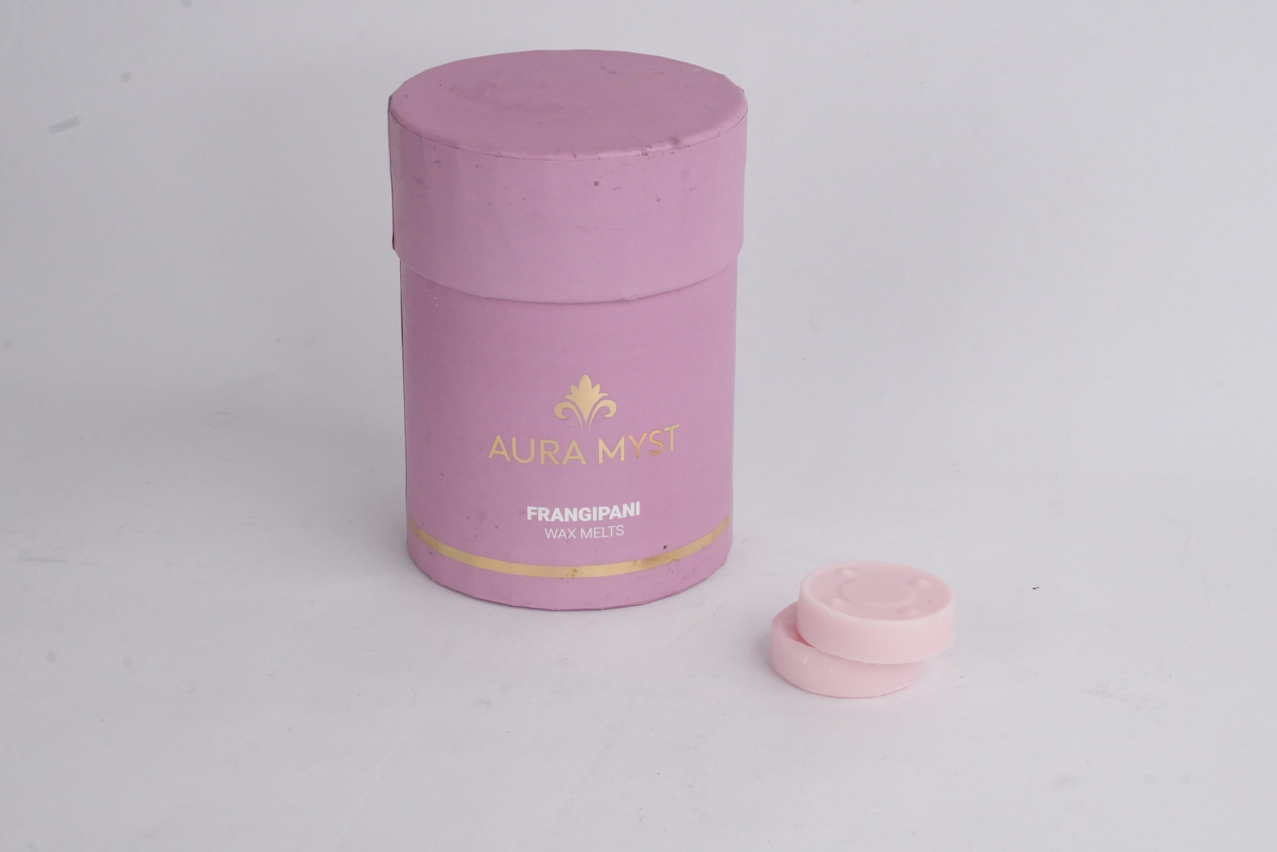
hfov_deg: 28.8
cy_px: 426
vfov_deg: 19.5
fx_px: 2483
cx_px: 638
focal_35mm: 70
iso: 2000
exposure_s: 1/200
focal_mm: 47
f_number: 16
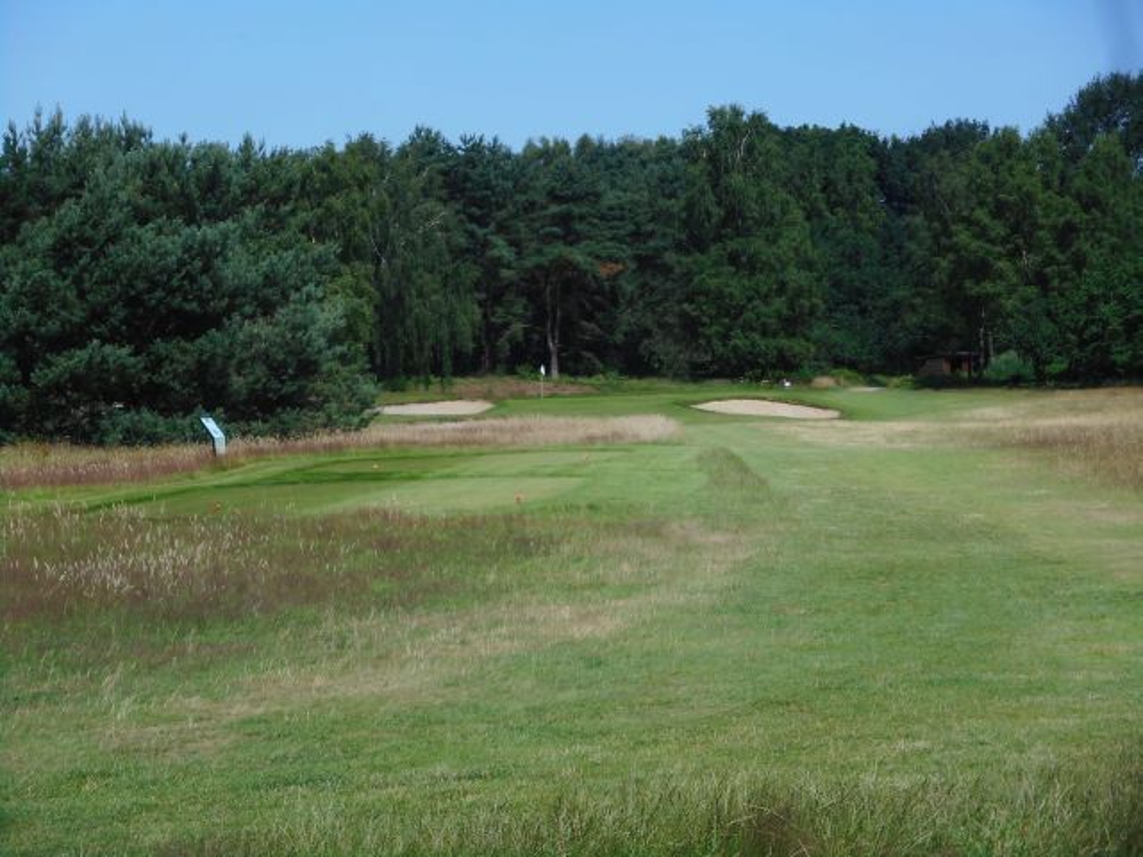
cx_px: 572
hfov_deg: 19.3
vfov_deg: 14.5
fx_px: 3368
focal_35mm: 102
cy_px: 428
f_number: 5.8
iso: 80
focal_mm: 18.2
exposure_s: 1/320
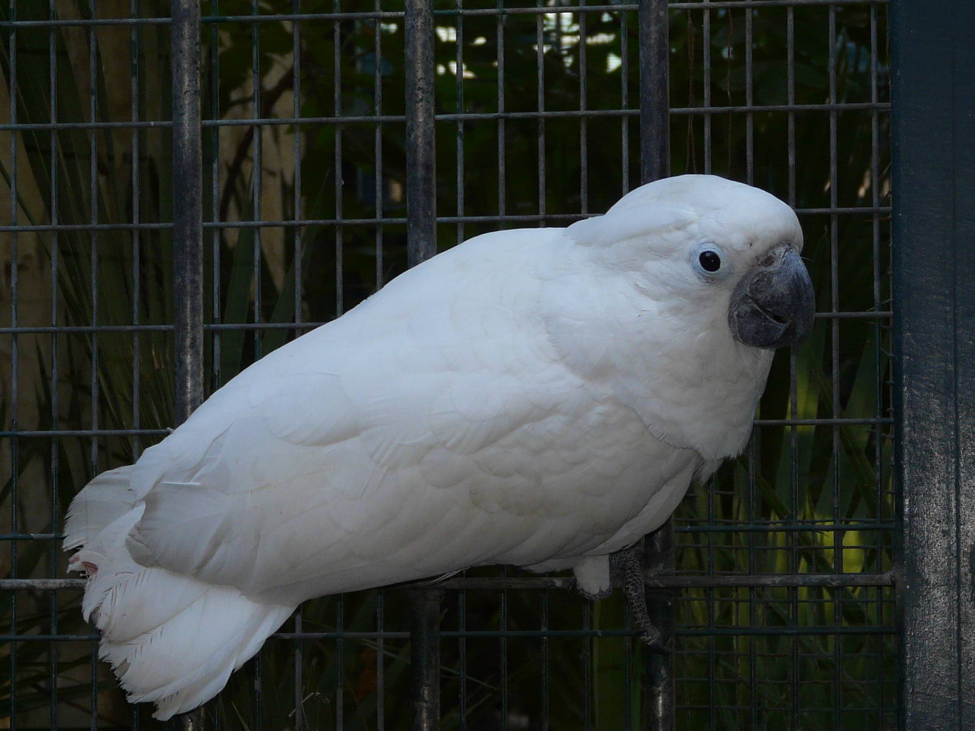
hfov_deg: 12.9
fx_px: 4309
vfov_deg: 9.7
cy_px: 366
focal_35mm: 153
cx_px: 488
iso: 100
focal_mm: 15.8
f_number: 3.6
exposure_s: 1/60
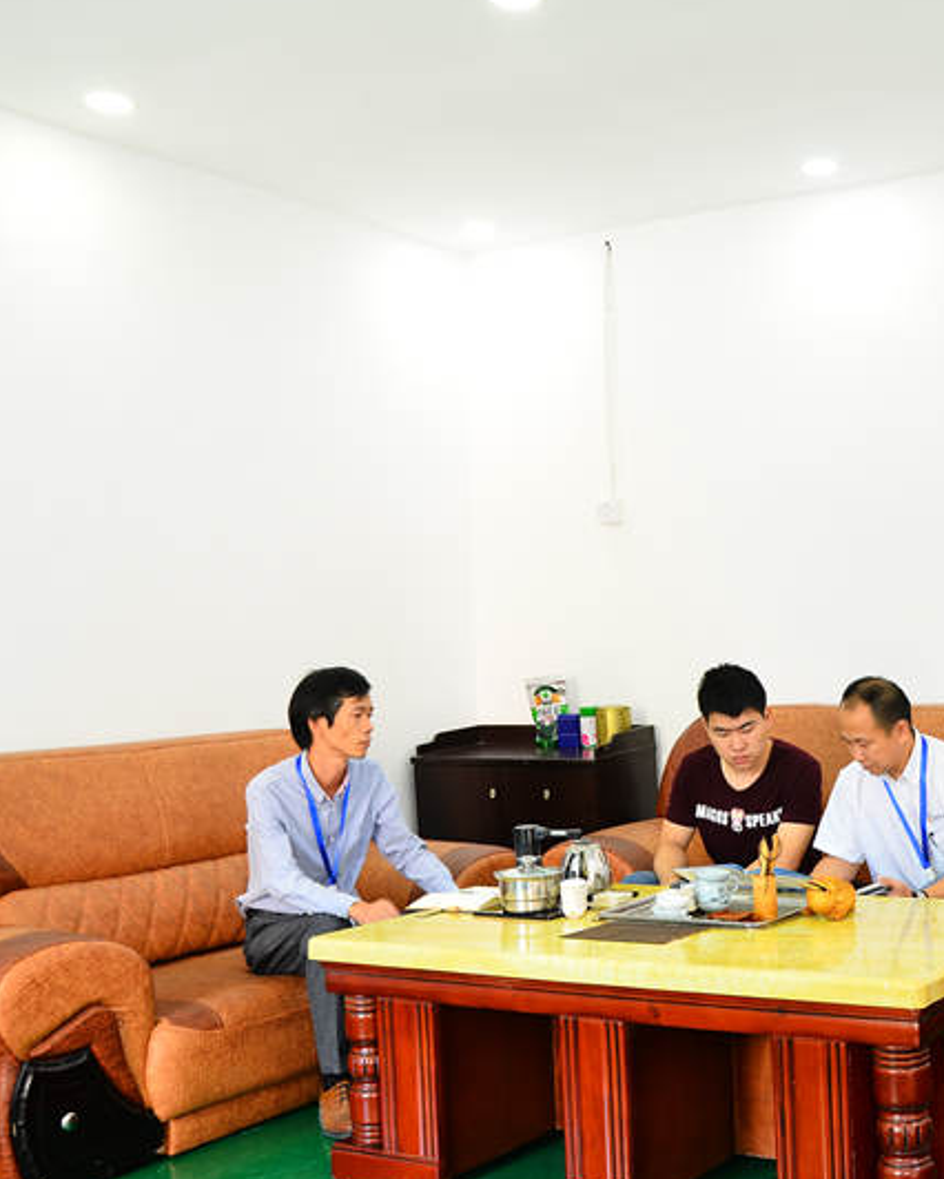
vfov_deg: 40.5
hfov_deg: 31.7
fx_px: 1596
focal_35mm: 46
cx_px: 806
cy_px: 590
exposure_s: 1/6
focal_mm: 21
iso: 200
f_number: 6.3
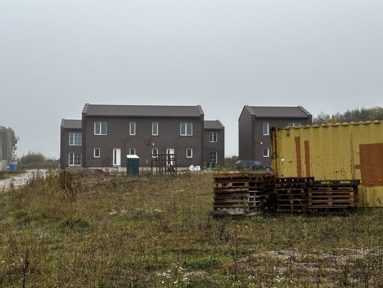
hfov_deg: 39.7
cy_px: 144
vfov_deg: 30.3
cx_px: 192
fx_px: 531
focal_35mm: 48
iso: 64
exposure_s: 1/1041
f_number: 1.78
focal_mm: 6.86
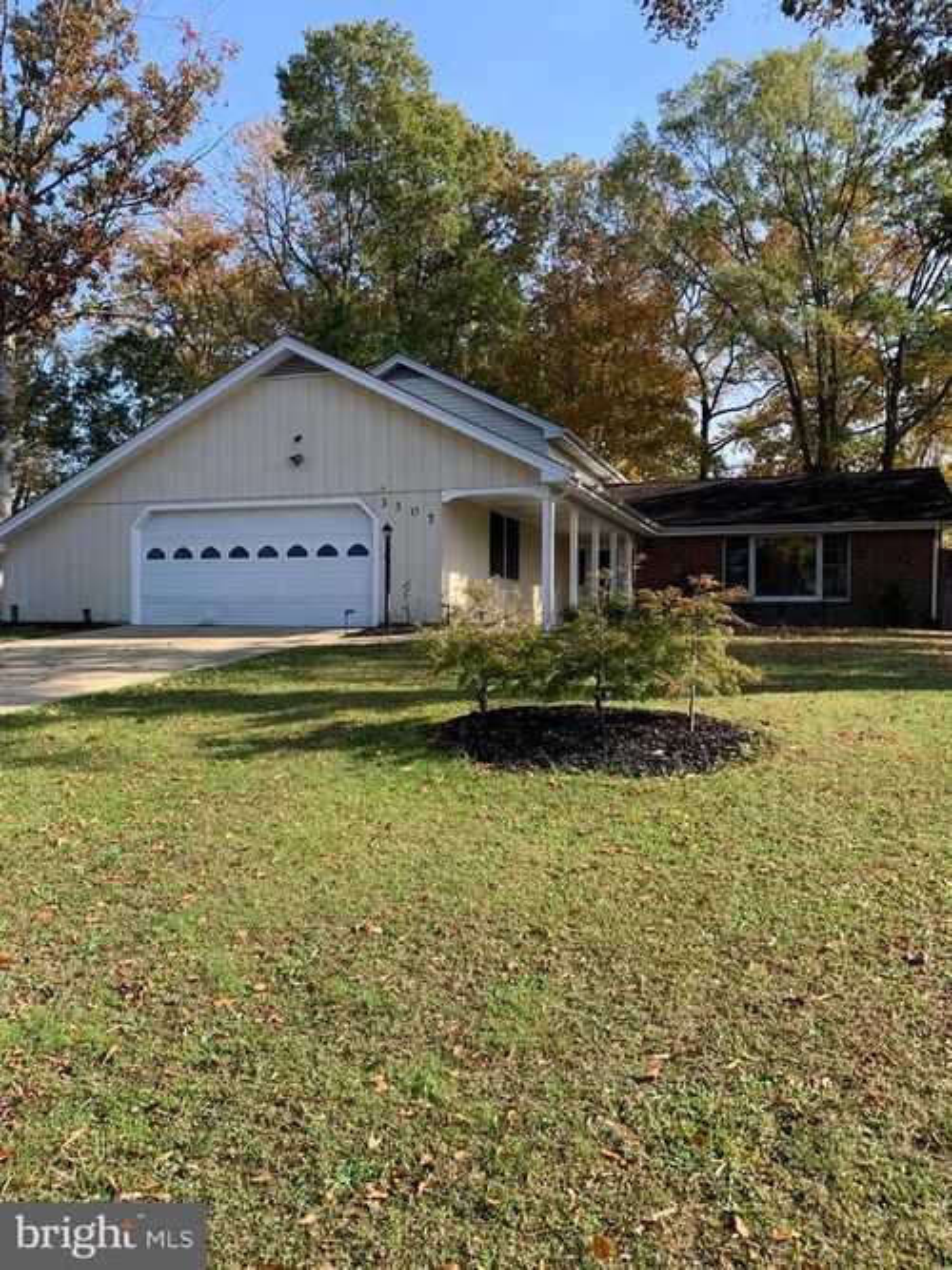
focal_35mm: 26
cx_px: 476
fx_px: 954
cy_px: 635
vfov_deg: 67.3
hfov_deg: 53.0
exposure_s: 1/616
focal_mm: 4.25
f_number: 1.8
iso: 25
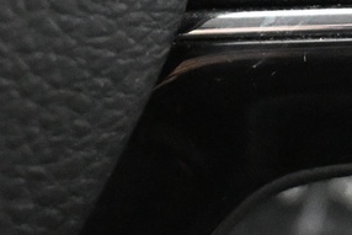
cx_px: 436
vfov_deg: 6.5
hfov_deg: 9.9
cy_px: -225
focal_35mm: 204
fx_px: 1996
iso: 8000
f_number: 4.2
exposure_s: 1/40
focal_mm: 24
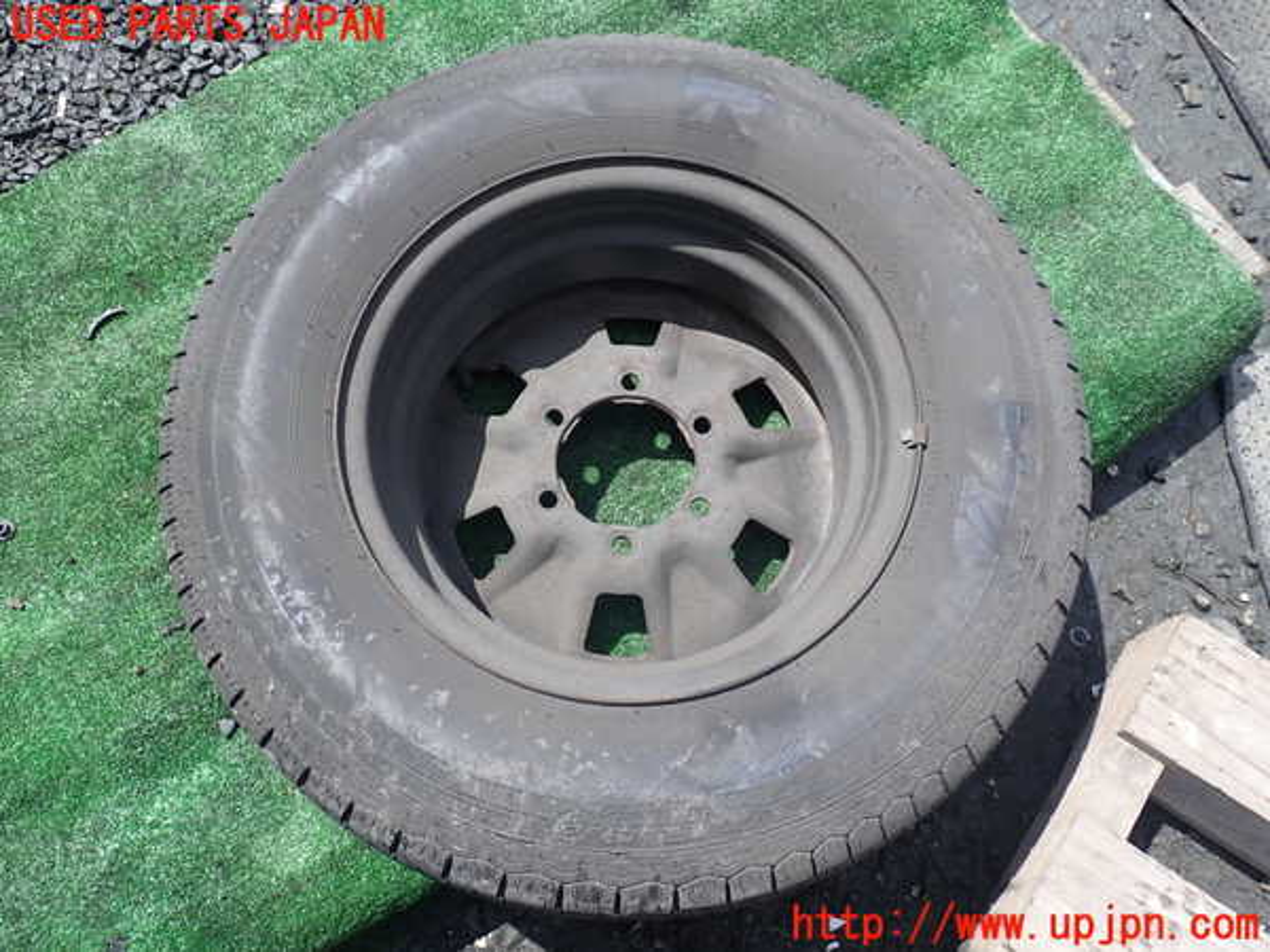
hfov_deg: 60.0
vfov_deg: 46.8
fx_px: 1101
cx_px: 635
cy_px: 476
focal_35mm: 30
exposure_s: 1/640
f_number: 3.2
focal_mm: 5.4
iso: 100
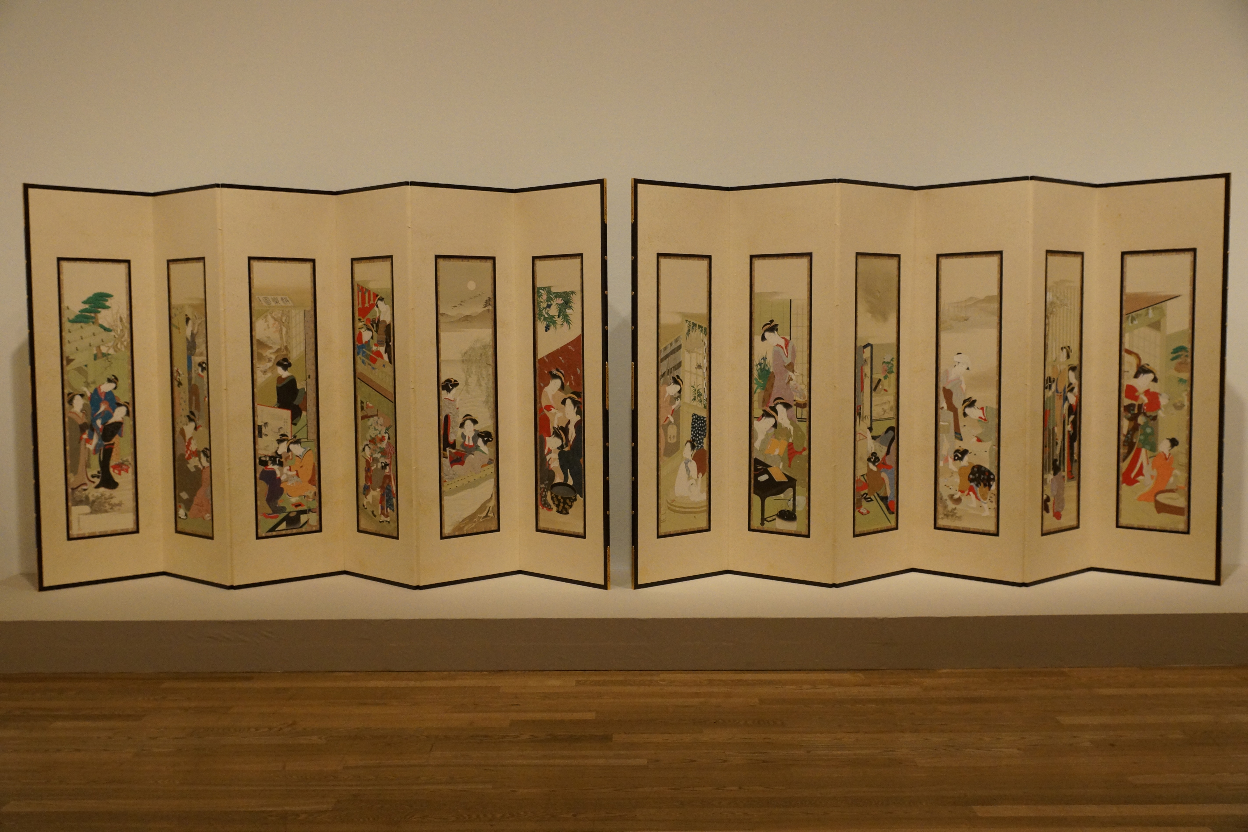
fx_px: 1248
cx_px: 624
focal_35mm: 36
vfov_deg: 36.9
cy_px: 416
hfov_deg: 53.1
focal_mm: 24
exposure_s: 1/60
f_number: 4
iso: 1000
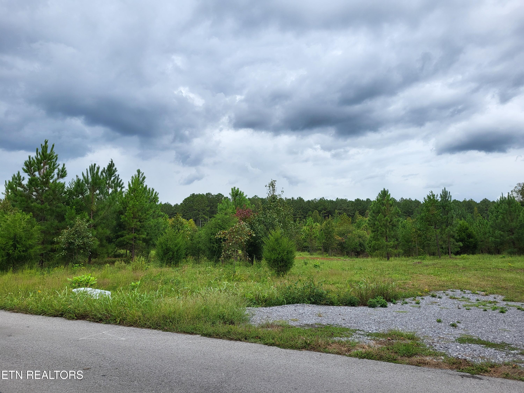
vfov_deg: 53.1
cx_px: 262
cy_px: 196
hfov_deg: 67.3
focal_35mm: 26
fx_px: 394
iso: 40
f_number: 1.8
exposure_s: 1/1304
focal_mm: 5.4
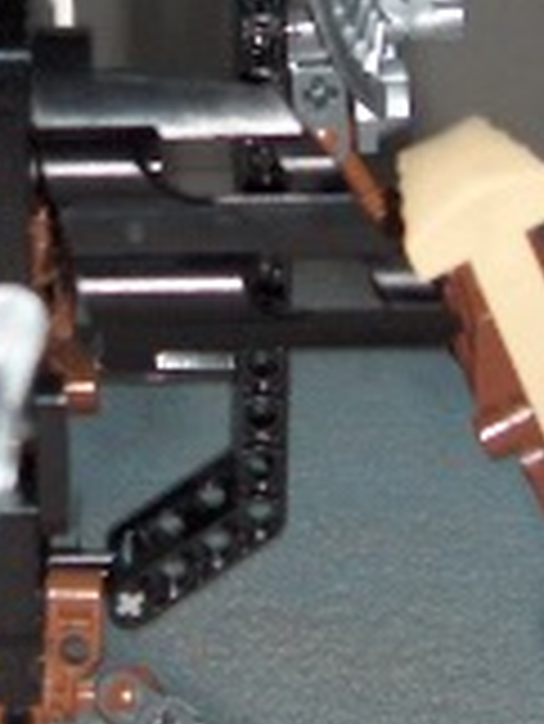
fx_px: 3244
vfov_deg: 12.6
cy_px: 45
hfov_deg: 9.6
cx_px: 76
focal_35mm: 155
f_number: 2.8
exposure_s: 1/60
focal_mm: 8
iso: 100
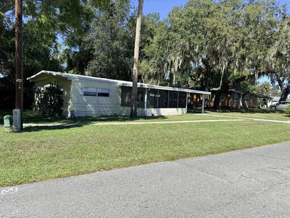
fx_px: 201
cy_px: 109
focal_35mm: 24
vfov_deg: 56.8
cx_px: 145
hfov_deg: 71.6
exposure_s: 1/3021
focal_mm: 6.76
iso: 80
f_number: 1.78
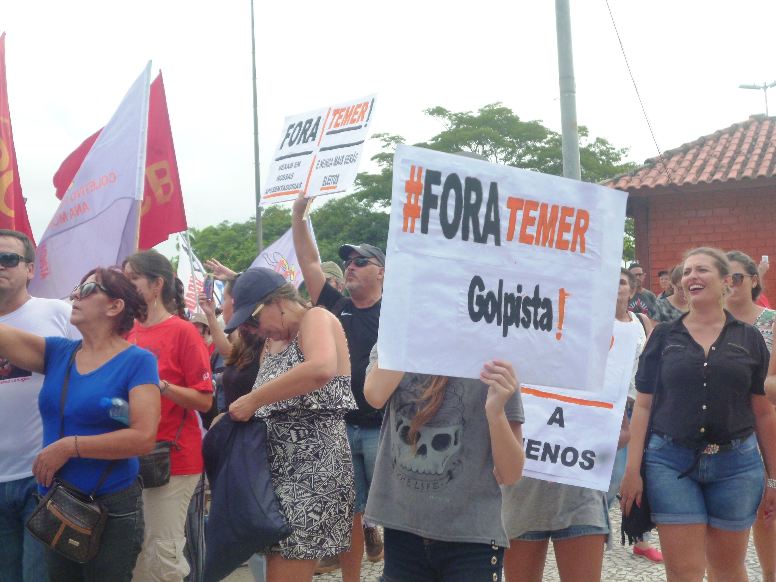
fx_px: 1076
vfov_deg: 30.3
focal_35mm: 48
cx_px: 388
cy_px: 291
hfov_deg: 39.7
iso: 160
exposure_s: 1/125
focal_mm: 8.6
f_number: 4
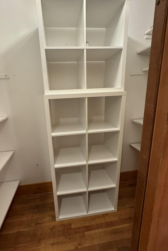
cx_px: 69
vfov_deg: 96.7
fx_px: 112
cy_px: 121
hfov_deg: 73.2
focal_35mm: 16
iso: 400
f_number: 2.2
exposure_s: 1/60
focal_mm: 2.22
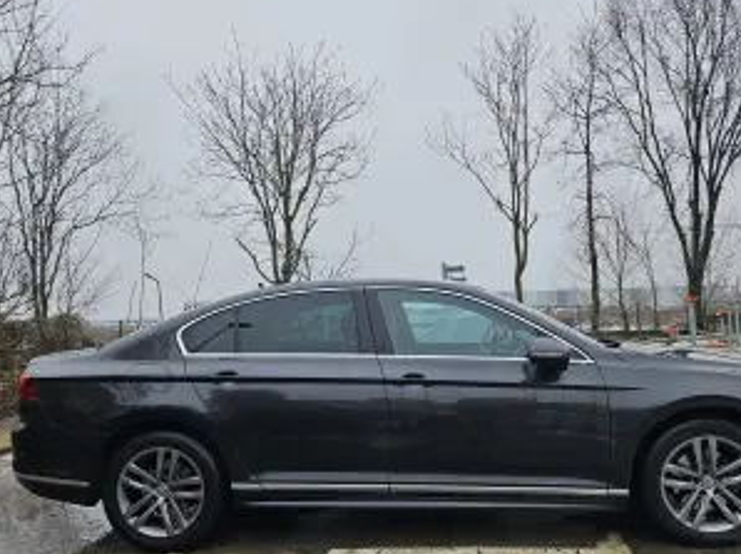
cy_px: 318
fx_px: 620
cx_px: 408
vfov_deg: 48.0
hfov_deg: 61.6
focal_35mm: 29
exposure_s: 1/1202
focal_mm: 5
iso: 50
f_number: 1.8
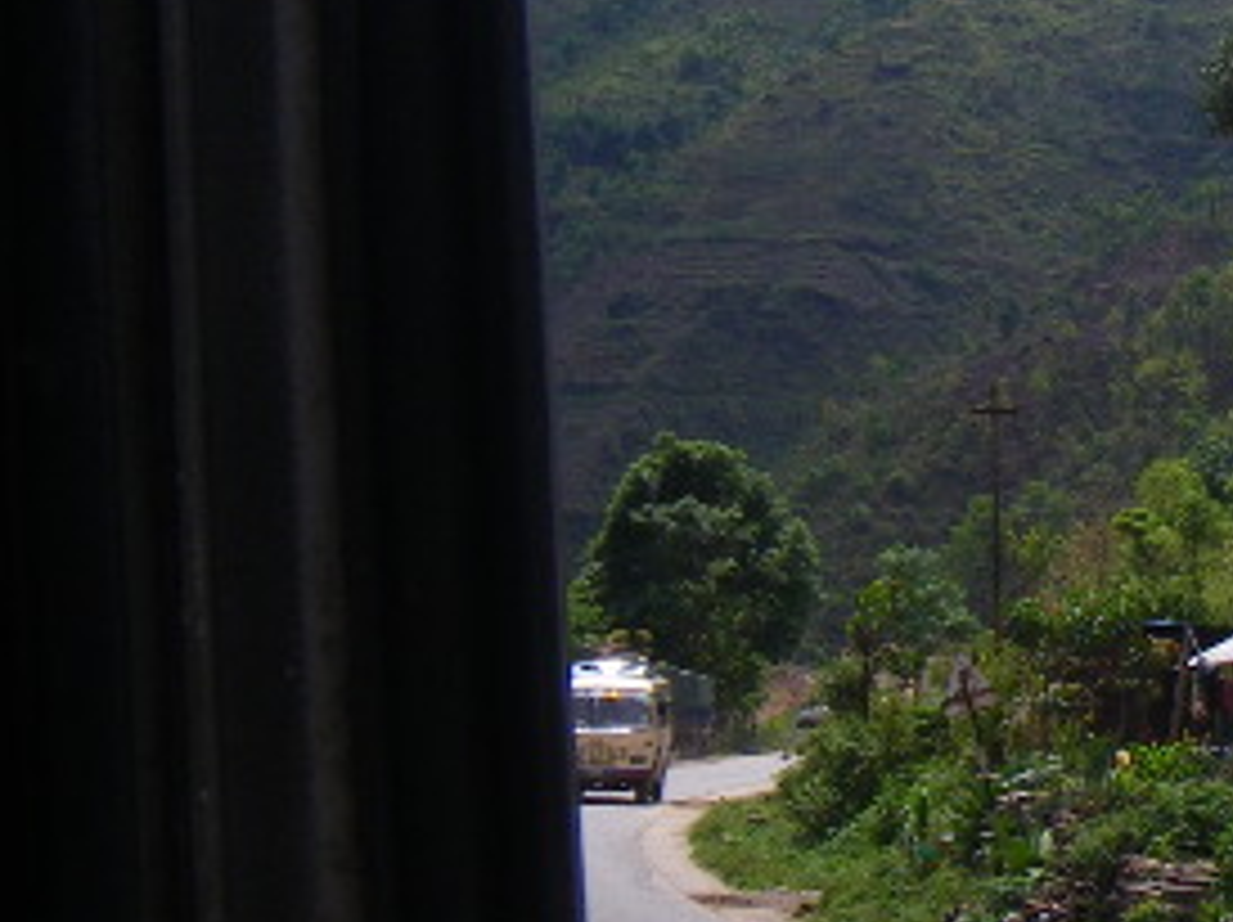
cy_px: 4
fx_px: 3772
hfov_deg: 16.8
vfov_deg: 13.7
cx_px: 1874
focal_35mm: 106
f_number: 4.6
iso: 50
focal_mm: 6.1
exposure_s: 1/400
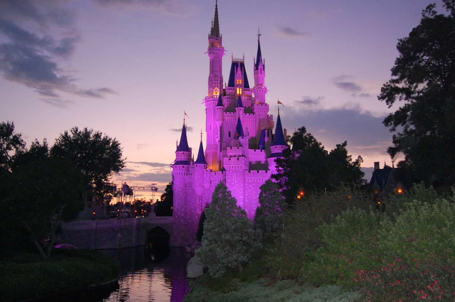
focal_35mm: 28
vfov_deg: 45.6
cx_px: 228
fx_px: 360
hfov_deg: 64.6
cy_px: 151
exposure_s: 1/60
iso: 1600
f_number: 3.5
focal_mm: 19
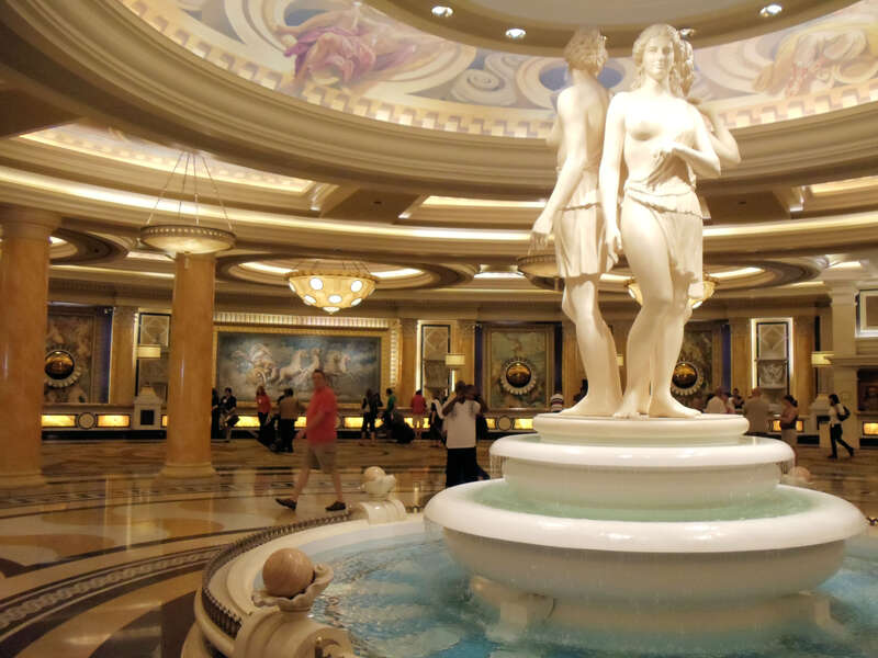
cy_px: 329
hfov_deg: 42.9
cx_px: 439
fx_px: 1116
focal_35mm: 44
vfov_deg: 32.9
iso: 400
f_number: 3.5
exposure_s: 1/50
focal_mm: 6
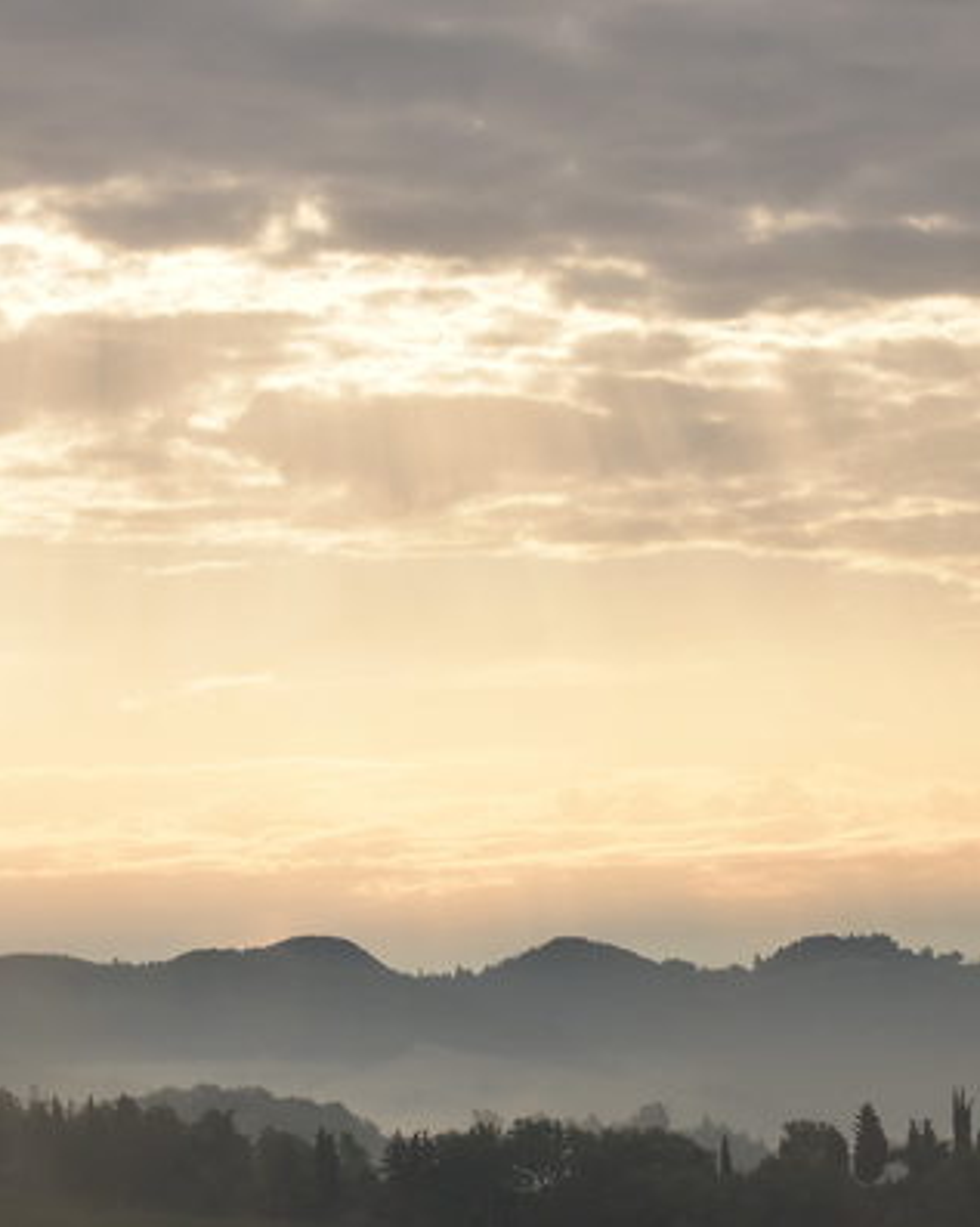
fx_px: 5408
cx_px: 476
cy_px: 615
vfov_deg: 12.9
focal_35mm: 149
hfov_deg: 10.4
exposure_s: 1/400
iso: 500
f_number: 20
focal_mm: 70
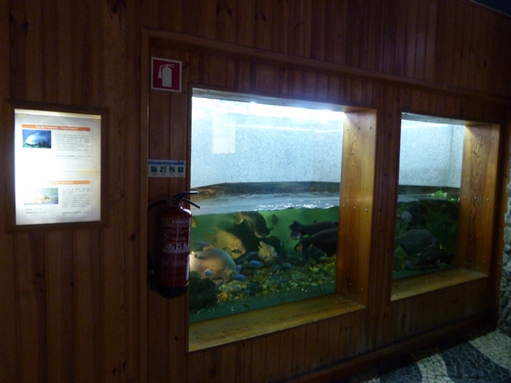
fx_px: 369
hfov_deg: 69.4
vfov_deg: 54.9
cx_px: 256
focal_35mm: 25
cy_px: 192
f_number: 2.8
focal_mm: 4.5
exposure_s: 1/15
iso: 400
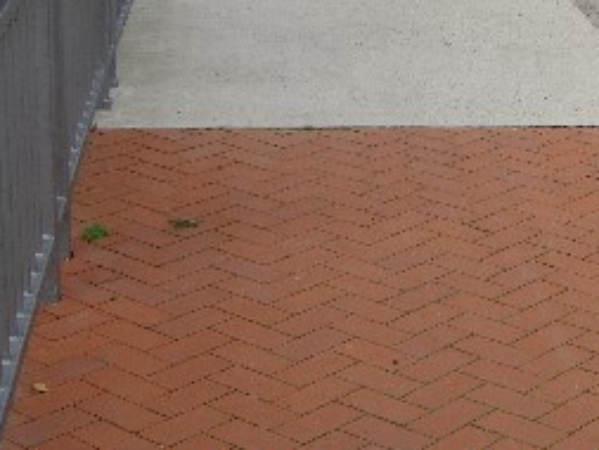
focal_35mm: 106
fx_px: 1835
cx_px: 657
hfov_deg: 17.9
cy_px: -60
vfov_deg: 13.7
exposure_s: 1/320
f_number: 3.1
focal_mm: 9.5
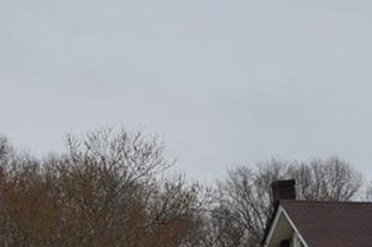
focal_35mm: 147
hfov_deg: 14.0
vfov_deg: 9.2
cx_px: 239
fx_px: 1517
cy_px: 288
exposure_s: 1/160
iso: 100
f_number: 6.3
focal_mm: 30
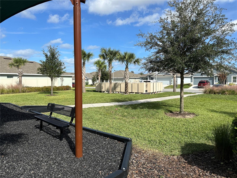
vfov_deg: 56.8
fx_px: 164
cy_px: 89
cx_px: 118
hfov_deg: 71.6
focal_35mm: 24
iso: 80
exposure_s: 1/4762
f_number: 1.78
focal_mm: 6.86
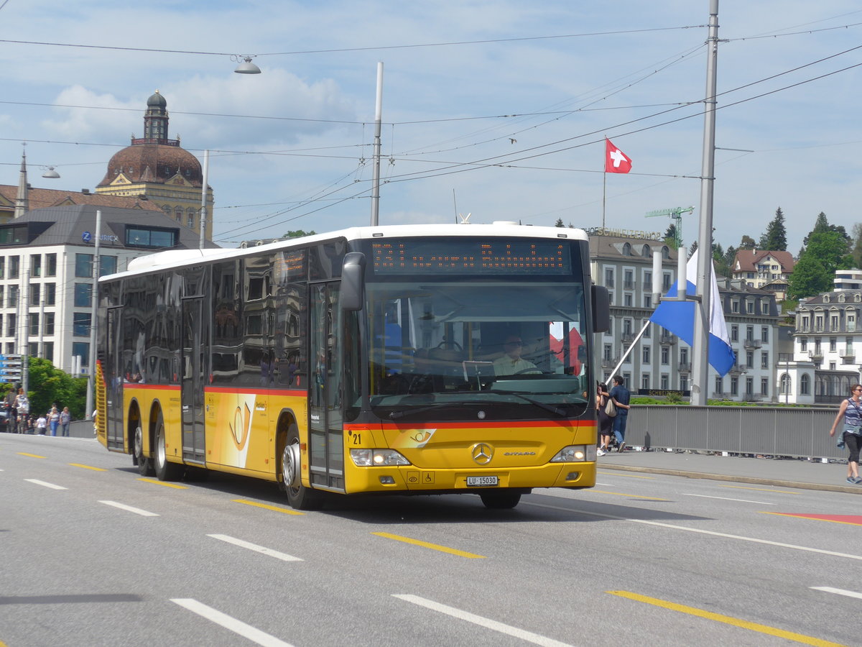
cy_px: 324
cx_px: 431
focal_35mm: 110
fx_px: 2739
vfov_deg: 13.5
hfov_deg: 17.9
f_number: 4.9
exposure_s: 1/640
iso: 80
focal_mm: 21.6
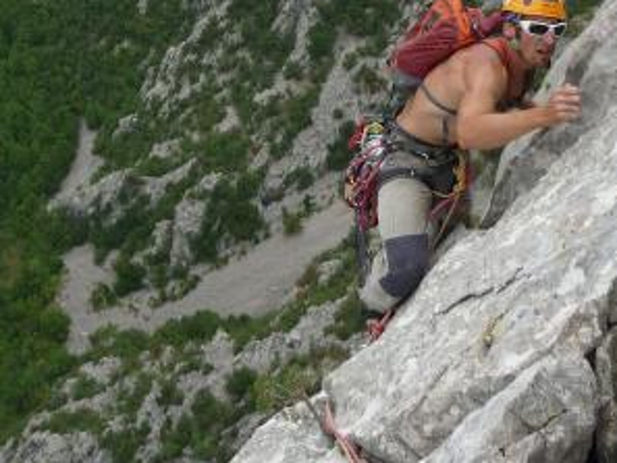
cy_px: 0
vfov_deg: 17.2
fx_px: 1498
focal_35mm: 84
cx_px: 150
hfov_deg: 23.0
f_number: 3
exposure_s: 1/320
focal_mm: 6.4
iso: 80
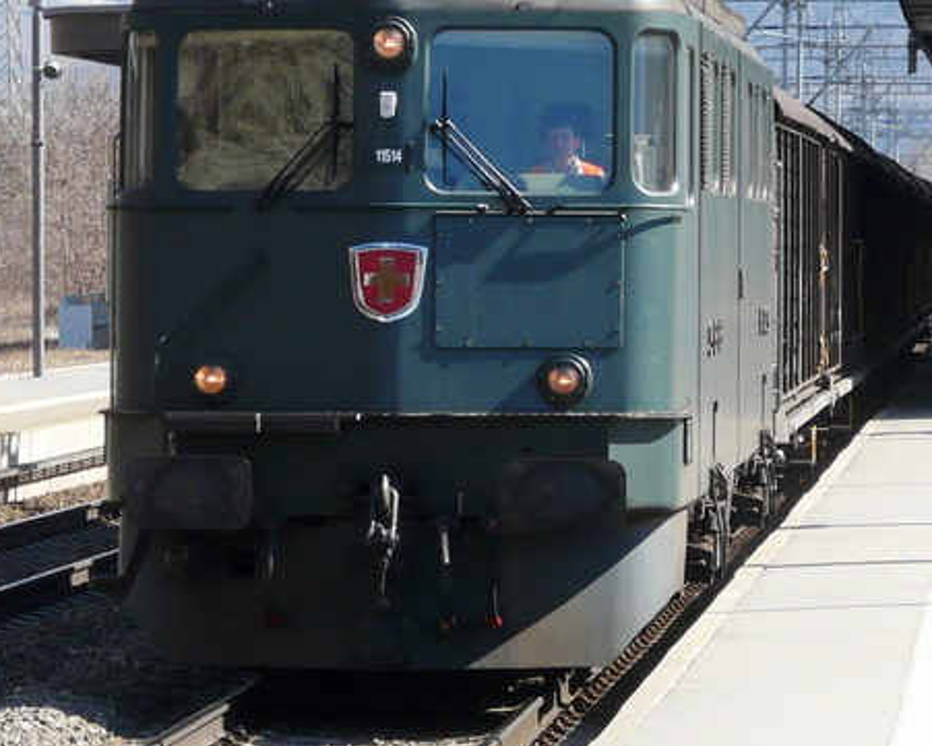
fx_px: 8056
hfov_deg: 6.6
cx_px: 610
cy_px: 246
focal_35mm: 292
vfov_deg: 5.3
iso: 100
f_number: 5.6
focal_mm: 22.1
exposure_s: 1/250
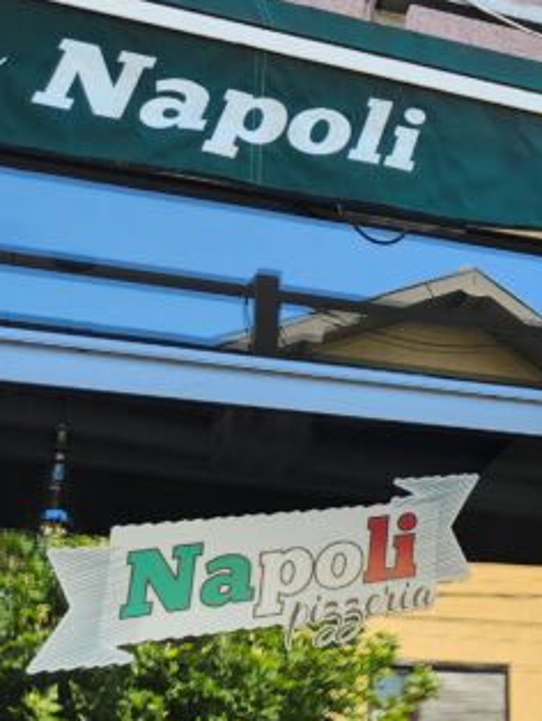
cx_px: 900
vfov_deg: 25.8
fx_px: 1564
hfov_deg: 17.0
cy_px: 491
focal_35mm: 75
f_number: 1.8
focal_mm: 5.4
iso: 20
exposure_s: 1/214
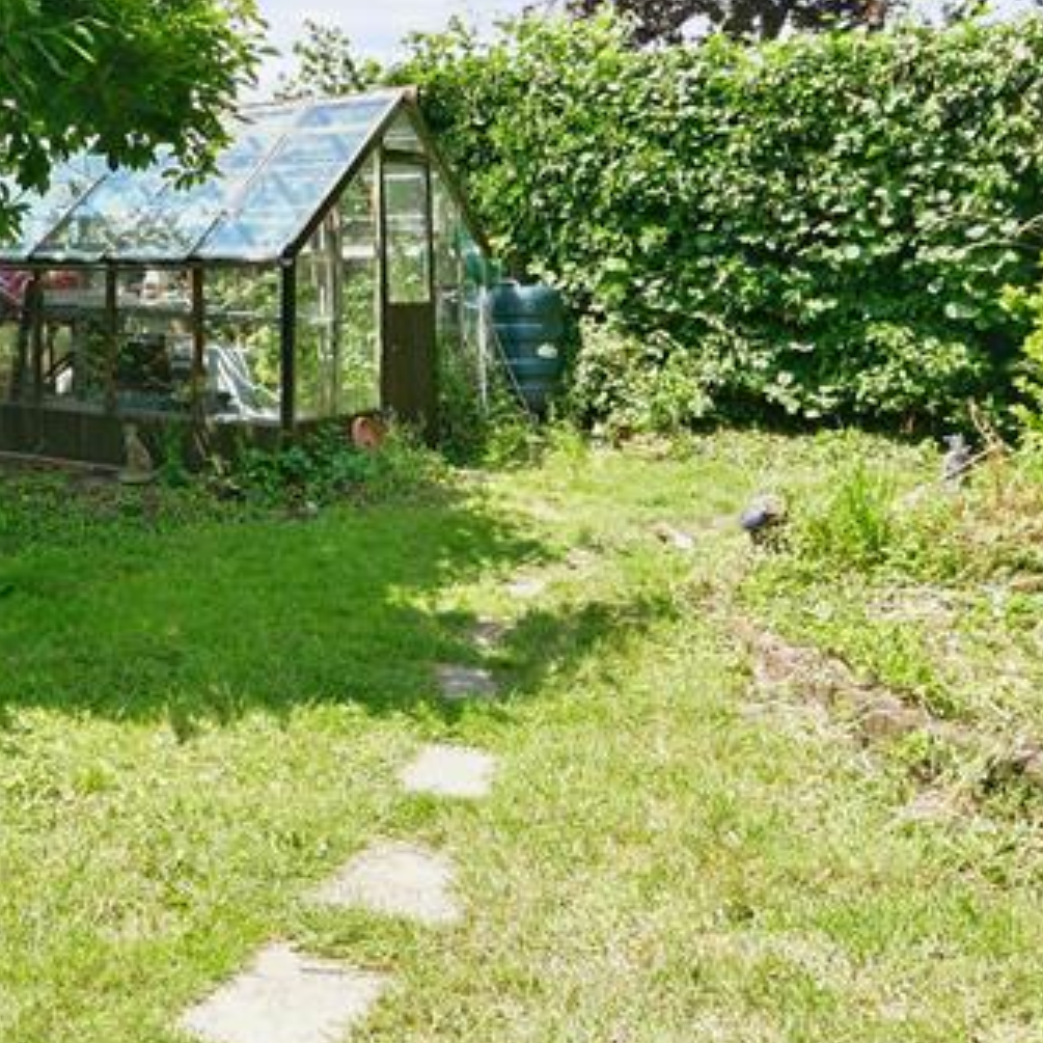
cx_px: 68
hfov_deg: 39.2
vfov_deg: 41.5
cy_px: 251
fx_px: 1329
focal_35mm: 39
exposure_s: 1/100
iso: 160
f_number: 8
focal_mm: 10
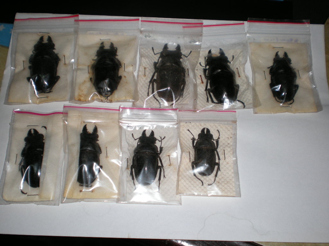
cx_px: 164
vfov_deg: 32.9
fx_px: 418
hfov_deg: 42.9
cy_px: 123
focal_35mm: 44
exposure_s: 1/60
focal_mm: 7.4
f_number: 3.5
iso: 64
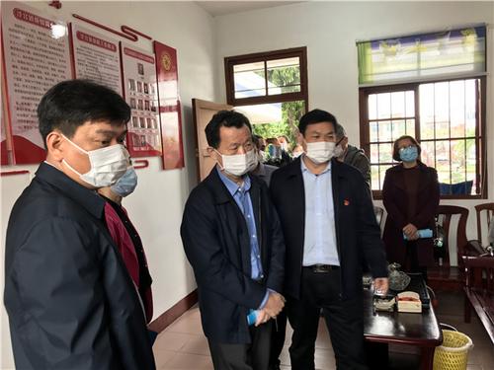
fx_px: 400
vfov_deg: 49.7
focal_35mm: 28
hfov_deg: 63.4
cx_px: 247
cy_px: 185
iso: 25
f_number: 1.8
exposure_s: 1/50
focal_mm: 3.99
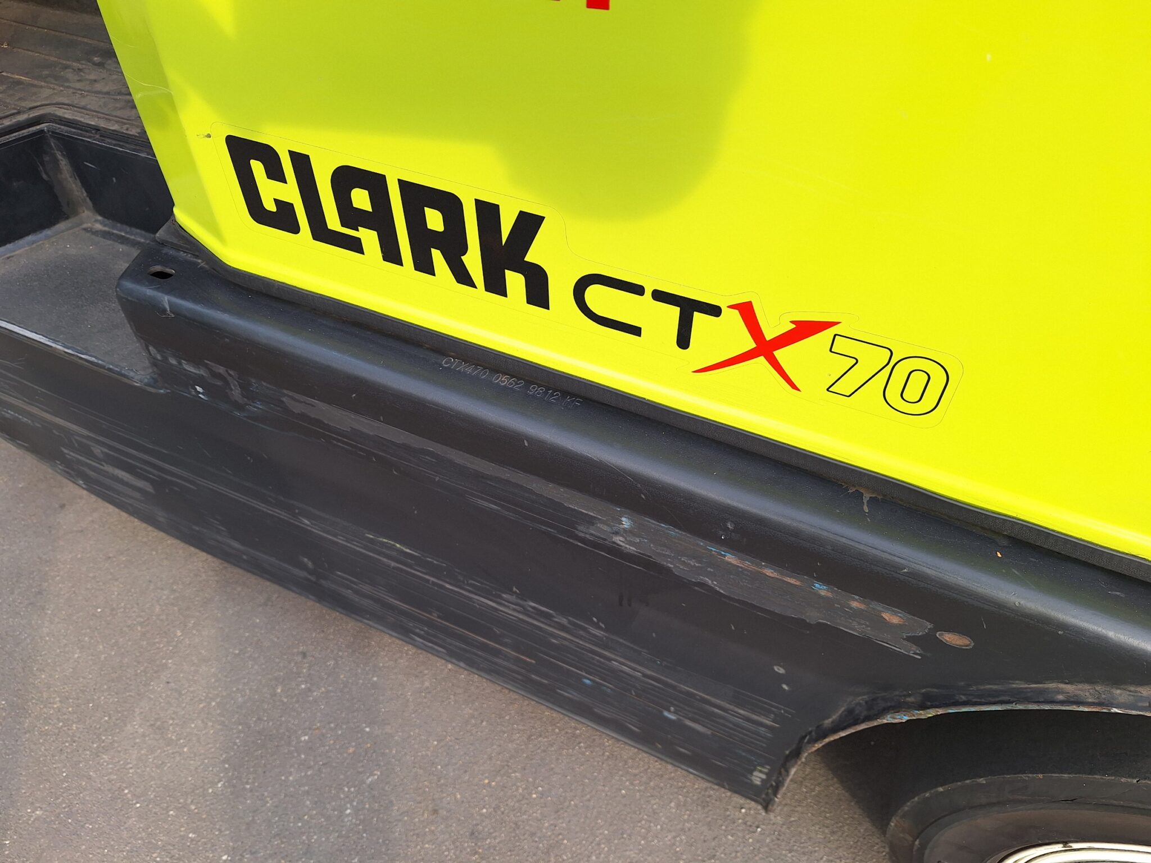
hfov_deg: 73.9
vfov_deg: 58.9
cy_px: 432
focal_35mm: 23
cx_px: 576
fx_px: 765
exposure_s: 1/179
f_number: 1.8
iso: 40
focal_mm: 5.54
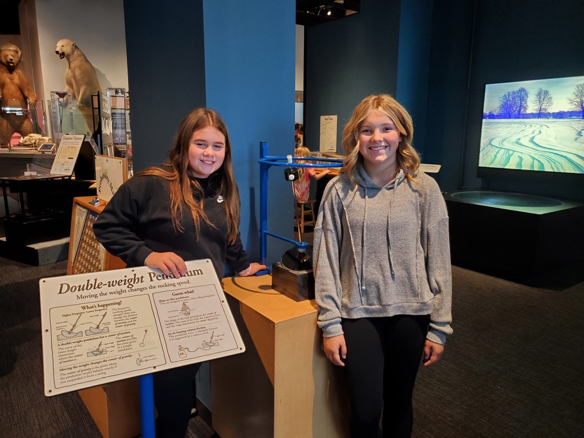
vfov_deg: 53.1
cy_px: 219
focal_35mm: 26
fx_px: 439
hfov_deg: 67.3
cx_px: 292
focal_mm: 4.3
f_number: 1.5
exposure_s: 1/60
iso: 200
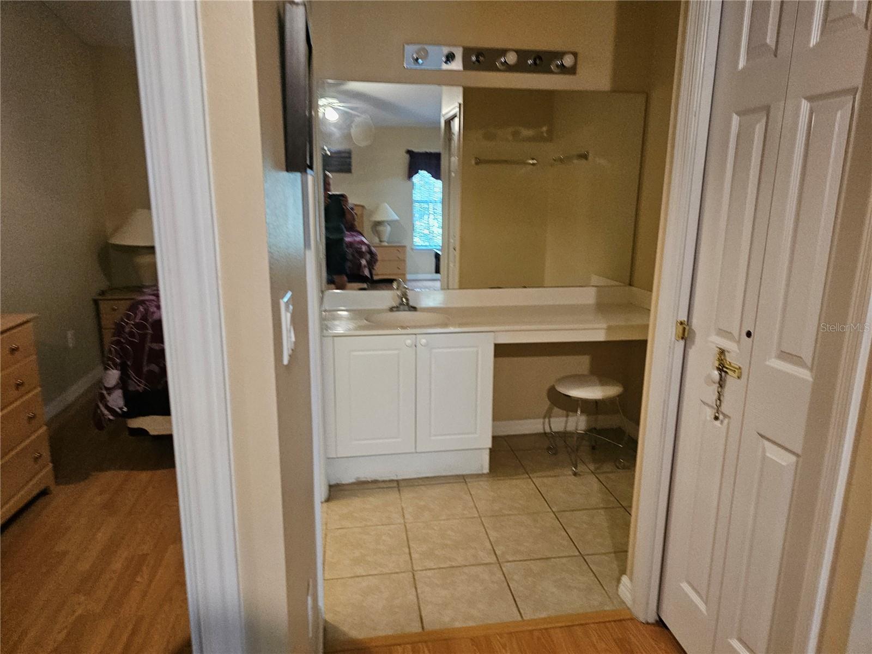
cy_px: 327
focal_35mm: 23
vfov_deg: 58.9
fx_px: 579
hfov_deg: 73.9
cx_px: 436
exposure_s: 1/60
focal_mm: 6.3
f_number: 1.7
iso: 800
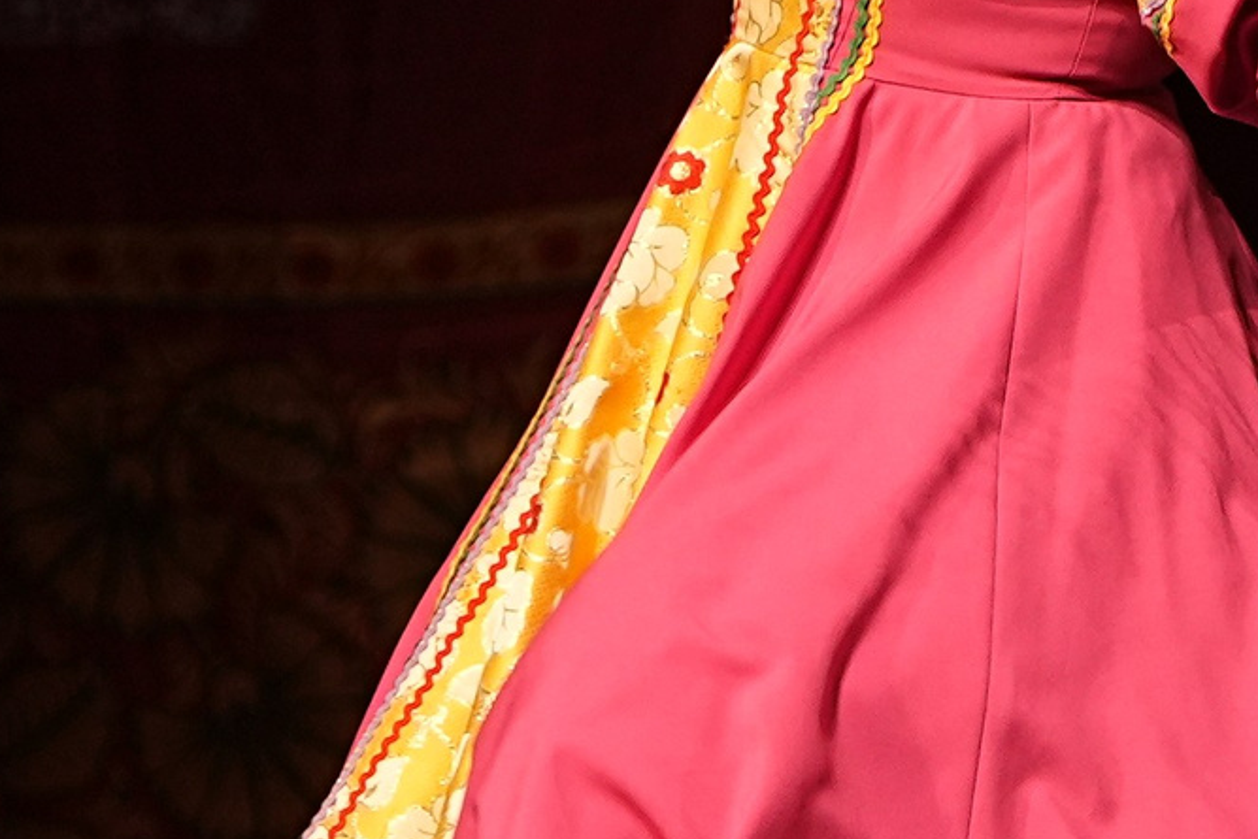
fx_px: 30162
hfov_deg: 2.4
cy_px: 423
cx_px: 832
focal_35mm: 863
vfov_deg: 1.6
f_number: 2.8
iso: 1250
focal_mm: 150
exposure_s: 1/320
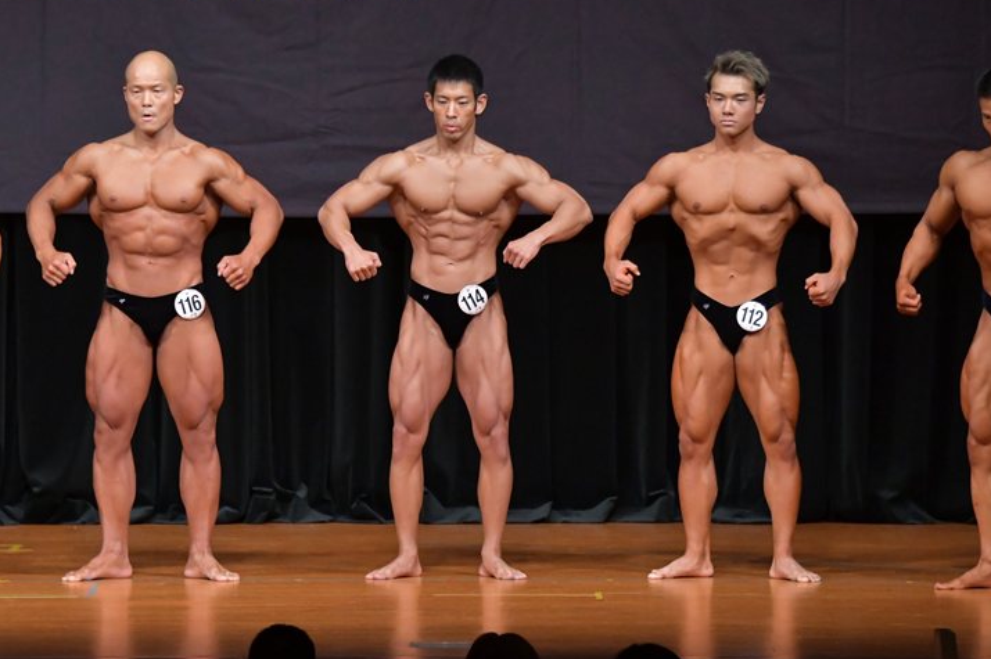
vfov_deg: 5.3
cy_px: 336
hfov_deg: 7.9
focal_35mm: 260
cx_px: 490
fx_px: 7154
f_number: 5.6
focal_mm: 160
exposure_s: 1/400
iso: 5000
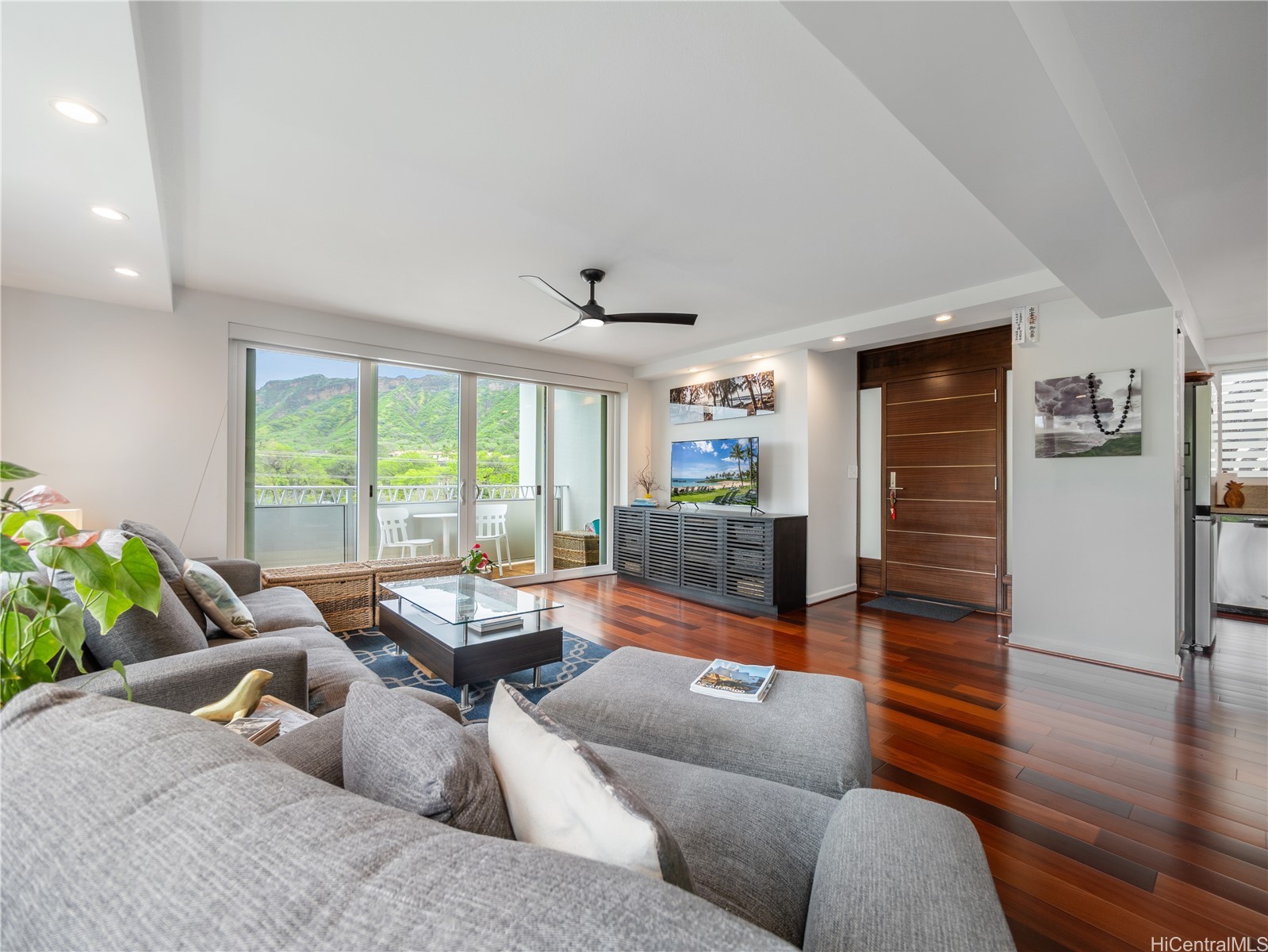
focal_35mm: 14
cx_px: 634
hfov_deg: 102.1
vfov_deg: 85.7
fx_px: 513
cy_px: 476
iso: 250
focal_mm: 7
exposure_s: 1/500
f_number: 4
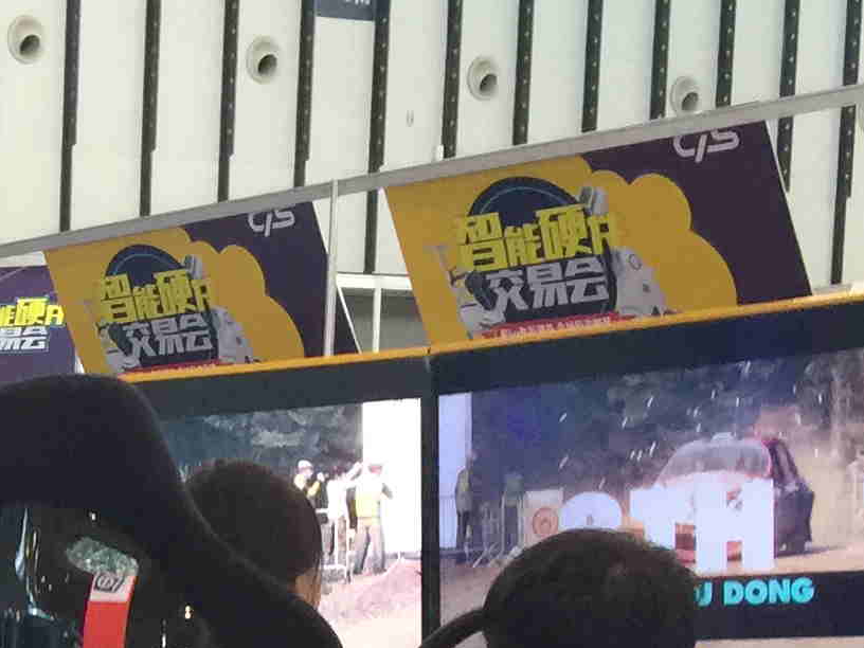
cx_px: -526
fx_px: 2895
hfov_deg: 15.3
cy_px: 1000
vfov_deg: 12.1
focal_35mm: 116
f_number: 2.2
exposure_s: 1/17
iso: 64
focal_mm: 4.15
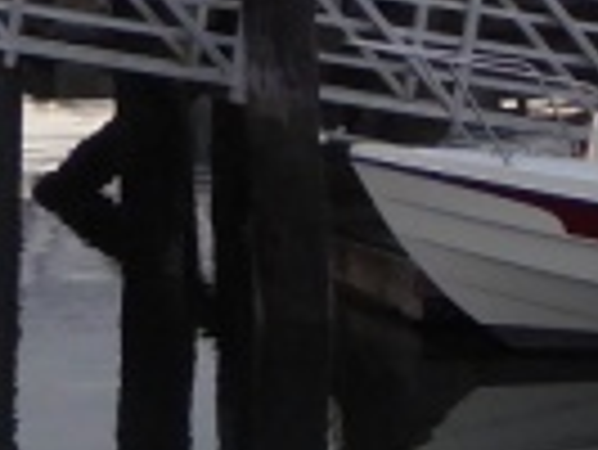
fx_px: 7158
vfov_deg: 3.6
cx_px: 355
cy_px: 90
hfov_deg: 4.8
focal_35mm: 414
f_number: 4.4
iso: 320
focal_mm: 11.7
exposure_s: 1/125
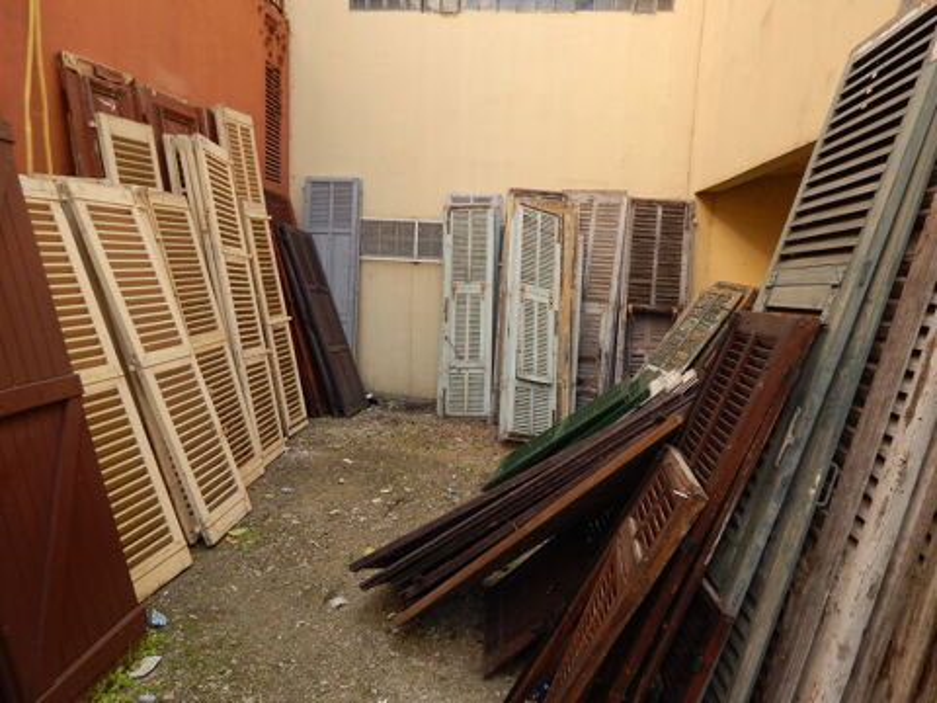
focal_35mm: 23
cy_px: 352
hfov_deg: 73.9
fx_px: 623
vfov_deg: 58.9
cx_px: 468
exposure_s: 1/200
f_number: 3
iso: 125
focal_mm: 4
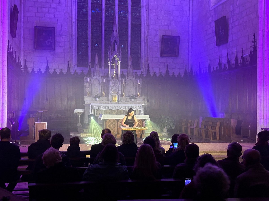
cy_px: 100
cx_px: 134
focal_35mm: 48
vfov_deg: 30.3
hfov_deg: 39.7
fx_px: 373
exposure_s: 1/30
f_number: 1.78
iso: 640
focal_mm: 6.86
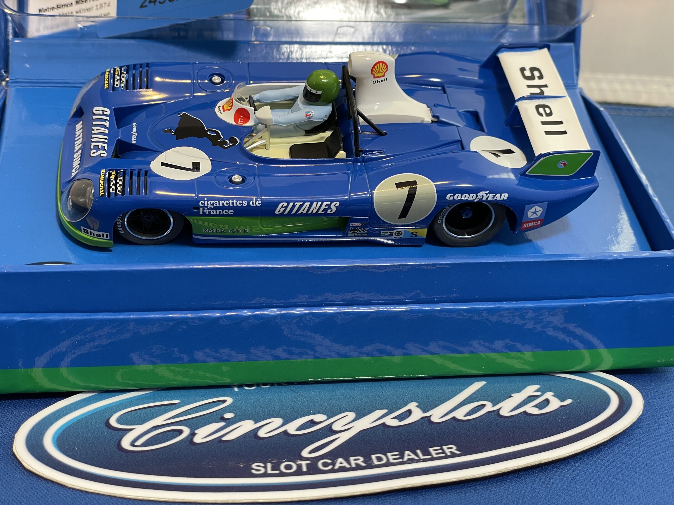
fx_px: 1012
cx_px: 337
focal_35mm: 52
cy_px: 252
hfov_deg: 36.8
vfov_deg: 28.0
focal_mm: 6
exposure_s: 1/60
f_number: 2
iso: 100
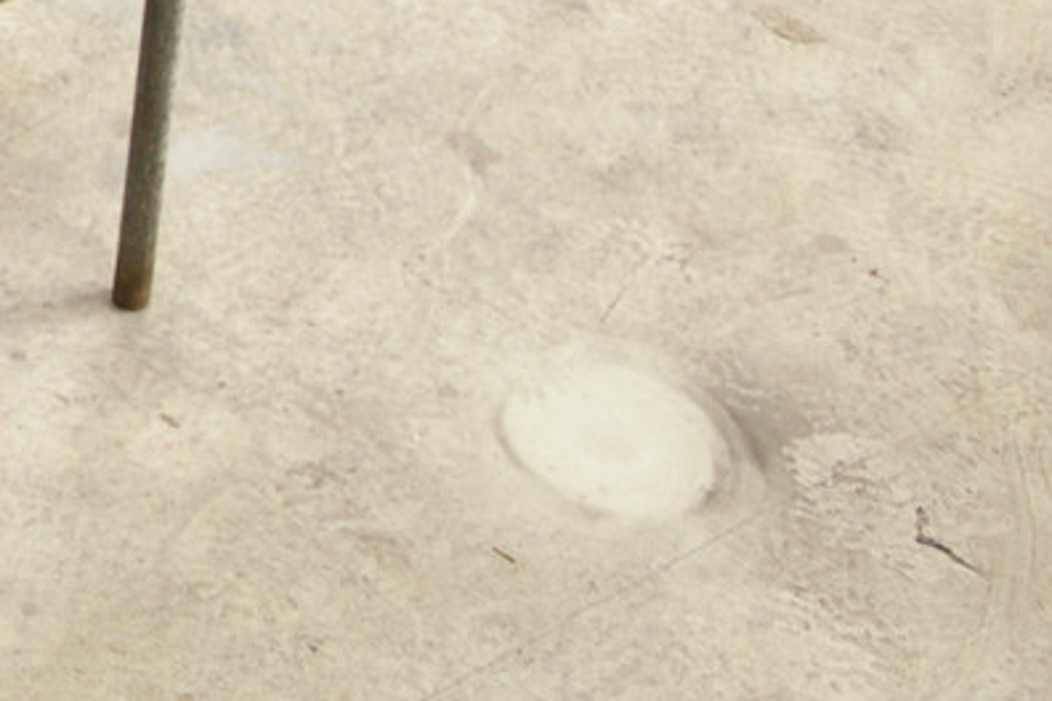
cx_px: -468
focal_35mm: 114
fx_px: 3317
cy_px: -162
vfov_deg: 11.8
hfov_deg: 16.6
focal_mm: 25
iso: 400
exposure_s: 1/30
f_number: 4
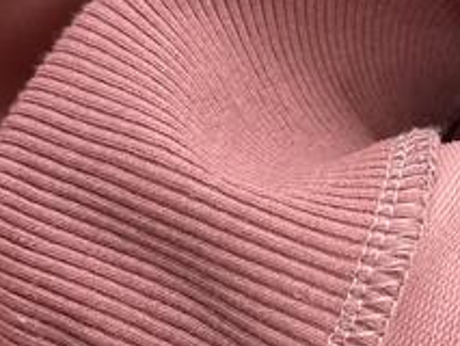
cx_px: 458
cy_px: 164
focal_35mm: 90
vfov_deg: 16.4
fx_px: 1197
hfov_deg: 21.0
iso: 200
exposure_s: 1/100
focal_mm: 6.86
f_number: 1.78
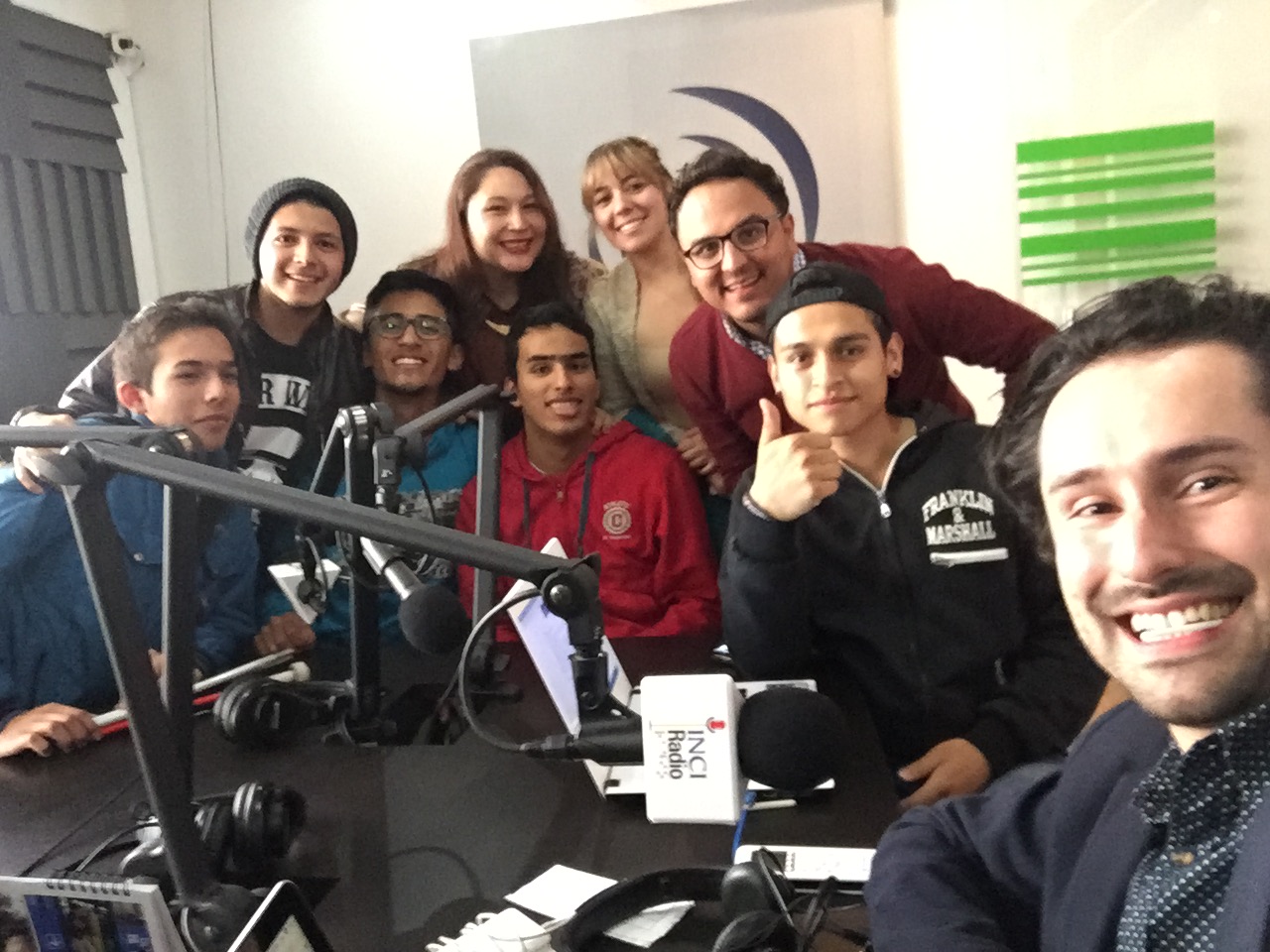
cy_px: 476
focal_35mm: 31
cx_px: 635
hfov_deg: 58.4
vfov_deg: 45.4
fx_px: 1137
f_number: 2.2
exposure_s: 1/15
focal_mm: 2.65
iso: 400
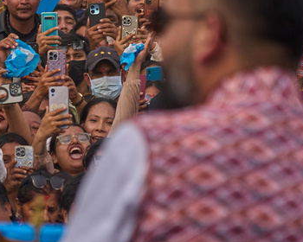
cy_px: 84
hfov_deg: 4.5
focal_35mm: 431
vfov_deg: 3.6
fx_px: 3865
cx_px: 32
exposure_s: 1/2000
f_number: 4.5
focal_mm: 105
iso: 400
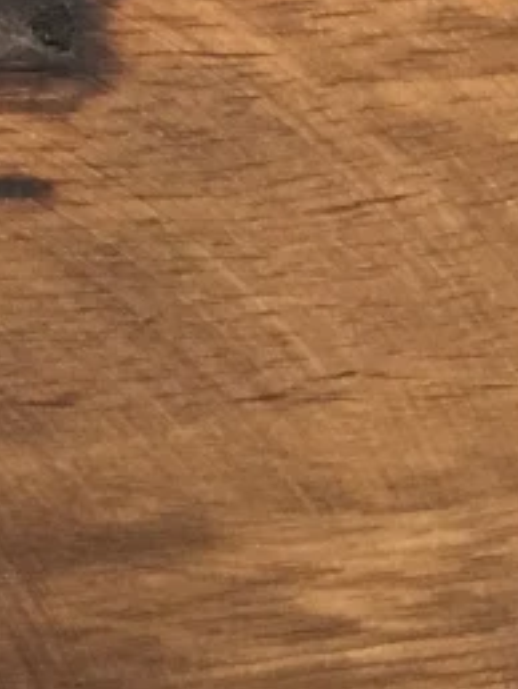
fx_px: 2868
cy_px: 881
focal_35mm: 144
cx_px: 59
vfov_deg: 13.2
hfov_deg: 10.3
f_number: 2.4
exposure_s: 1/30
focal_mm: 3.3
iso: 50
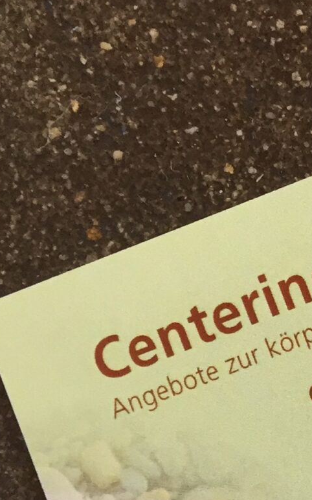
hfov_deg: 11.1
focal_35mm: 102
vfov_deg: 20.0
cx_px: 715
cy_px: 440
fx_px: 1389
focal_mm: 4.15
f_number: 2.2
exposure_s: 1/33
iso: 40
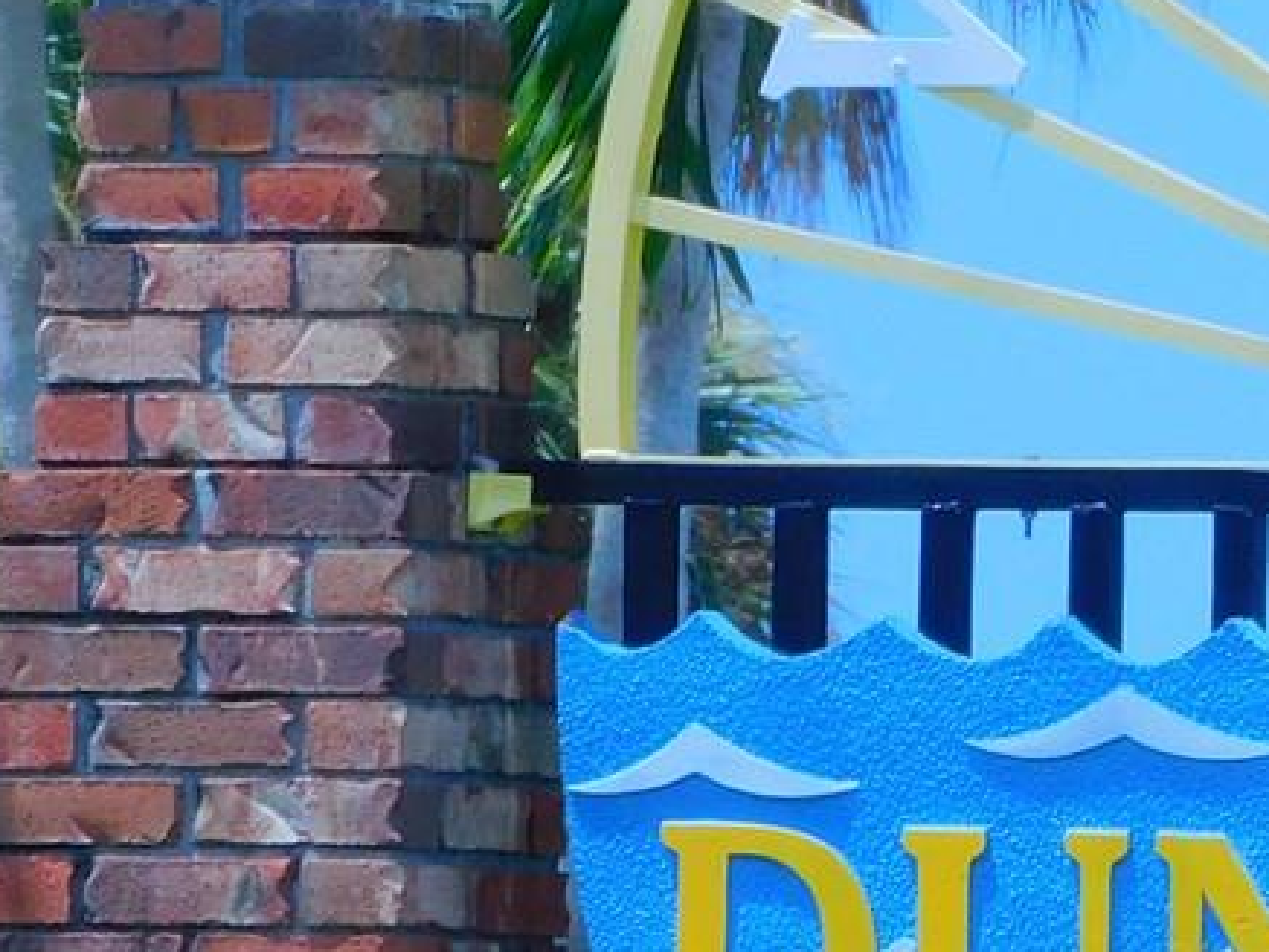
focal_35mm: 1317
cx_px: 1754
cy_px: 656
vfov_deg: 1.1
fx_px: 48294
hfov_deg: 1.5
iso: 125
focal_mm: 64.5
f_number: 5.6
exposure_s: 1/500
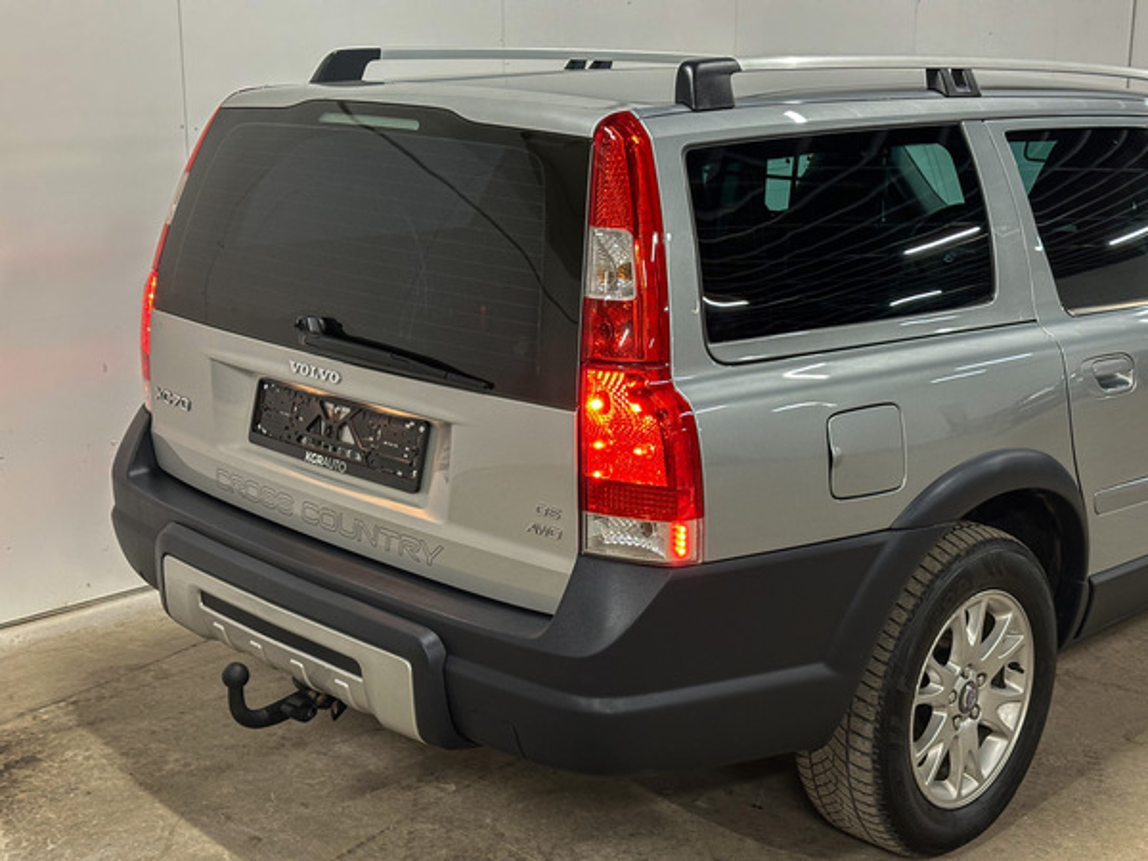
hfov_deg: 39.7
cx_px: 574
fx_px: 1592
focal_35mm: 48
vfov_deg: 30.3
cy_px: 430
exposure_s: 1/41
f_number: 1.78
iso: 250
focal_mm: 6.86
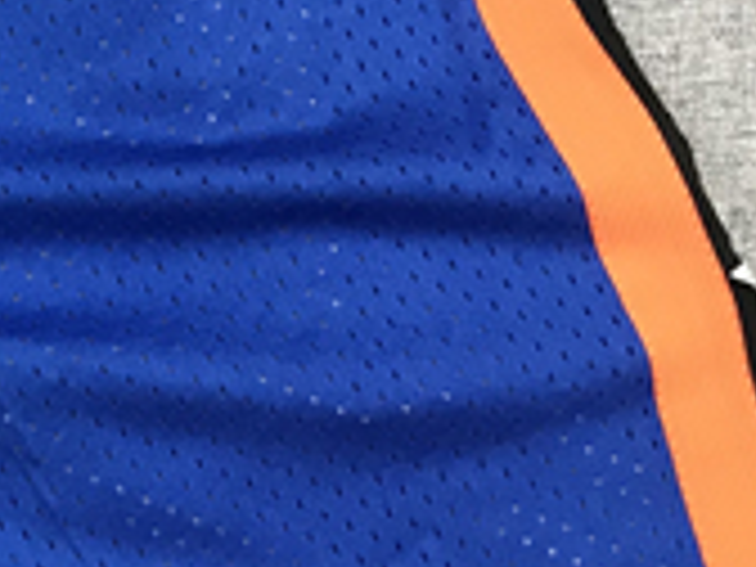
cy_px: 212
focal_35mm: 133
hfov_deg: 13.3
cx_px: -621
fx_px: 2905
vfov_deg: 11.1
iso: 32
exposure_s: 1/33
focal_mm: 3.99
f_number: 1.8
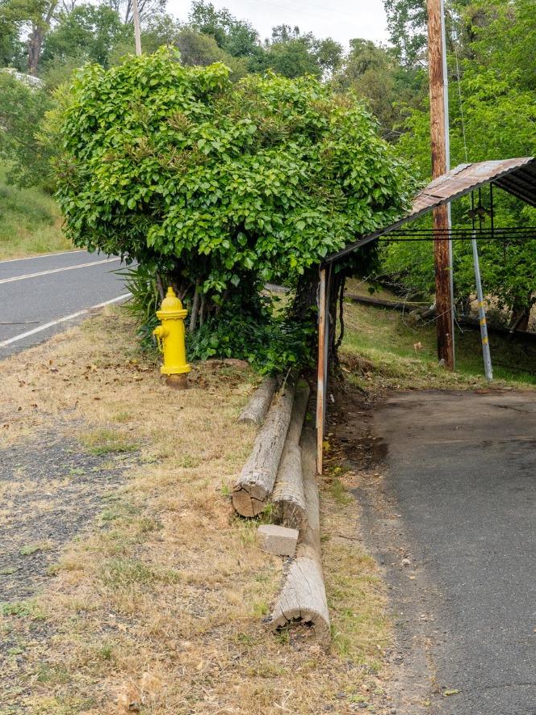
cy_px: 324
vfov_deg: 33.8
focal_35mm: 57
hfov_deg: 24.9
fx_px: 1177
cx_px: 488
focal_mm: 35
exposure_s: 1/640
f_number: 8
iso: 640
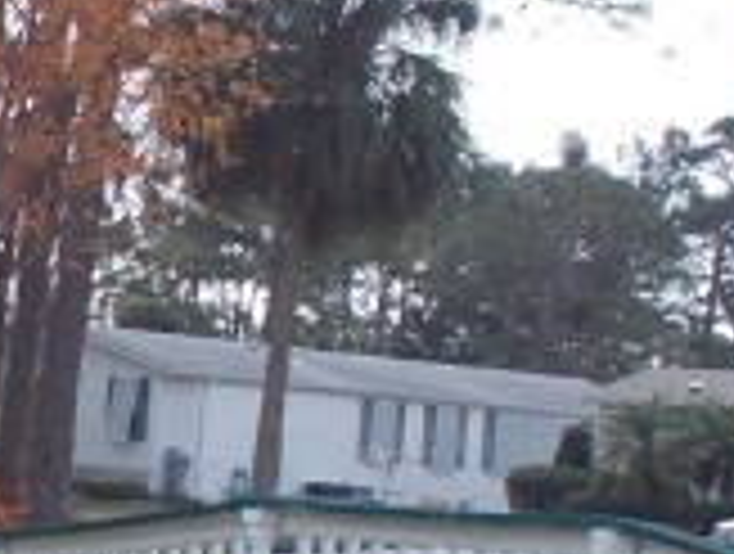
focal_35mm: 163
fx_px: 3464
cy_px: 333
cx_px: -428
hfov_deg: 11.5
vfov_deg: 9.1
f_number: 8
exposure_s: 1/100
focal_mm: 4.6
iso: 80
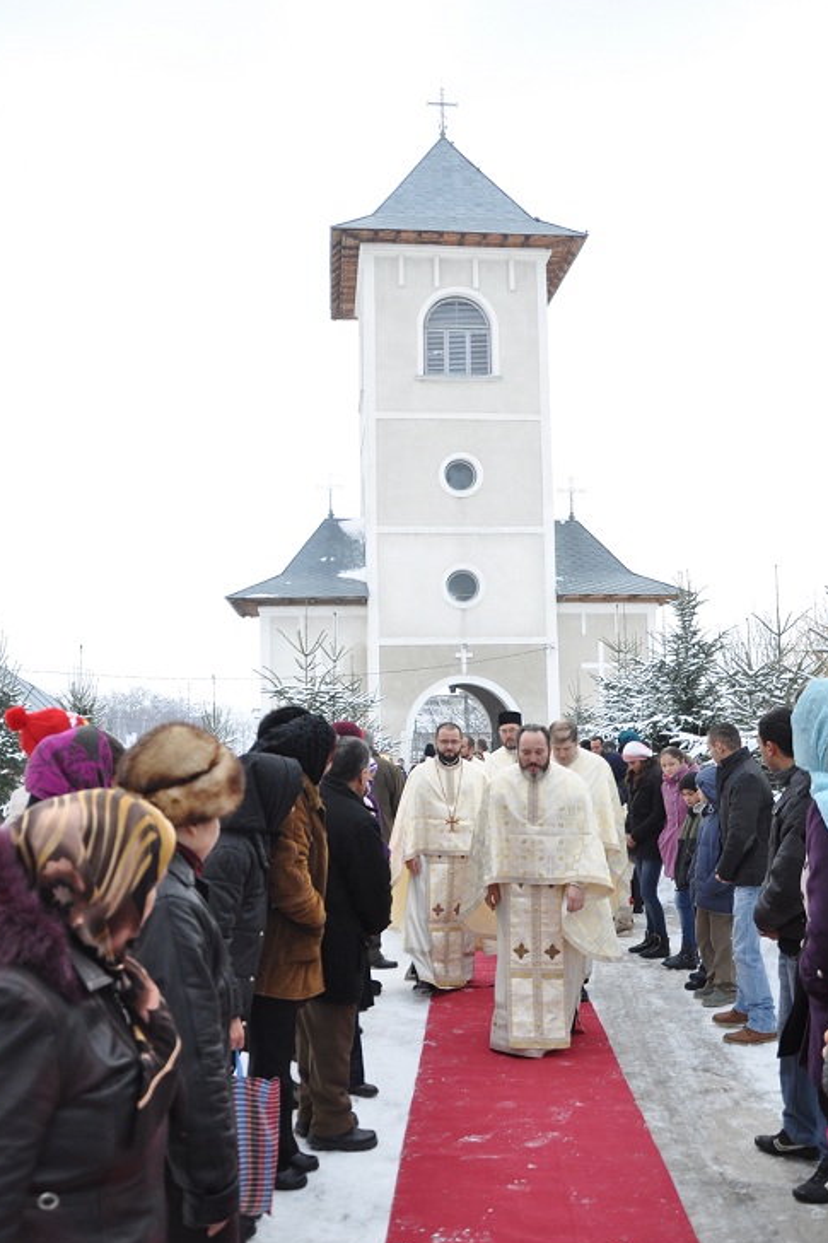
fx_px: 1122
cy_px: 623
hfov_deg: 40.5
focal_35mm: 33
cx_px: 405
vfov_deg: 57.9
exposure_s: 1/400
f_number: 10
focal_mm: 21
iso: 500
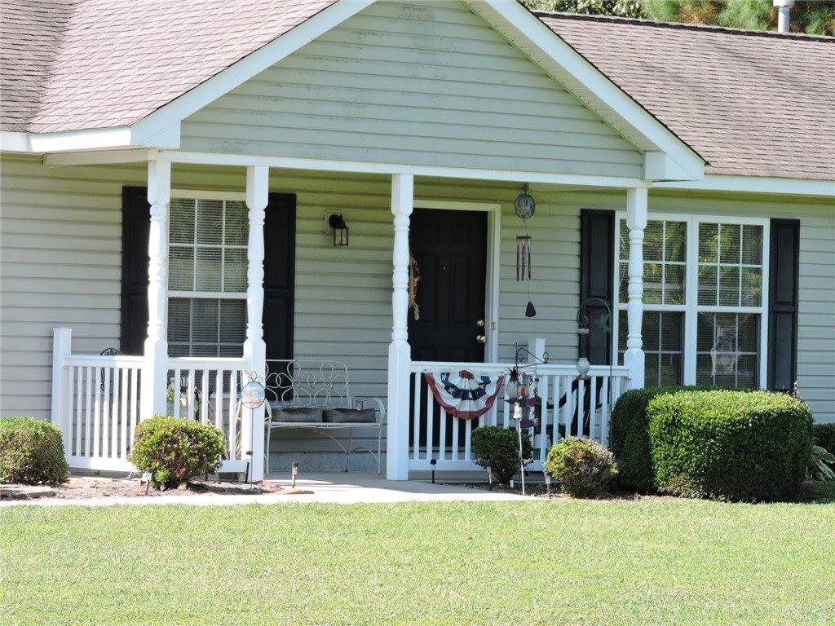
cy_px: 313
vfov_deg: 10.2
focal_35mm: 145
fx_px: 3498
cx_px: 418
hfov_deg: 13.6
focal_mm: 25.9
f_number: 4.4
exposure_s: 1/200
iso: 100
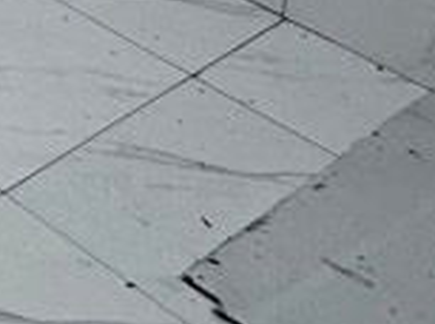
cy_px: -699
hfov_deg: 11.8
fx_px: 1178
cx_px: -842
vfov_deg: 10.3
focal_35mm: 94
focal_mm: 2.22
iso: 80
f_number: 2.2
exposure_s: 1/100
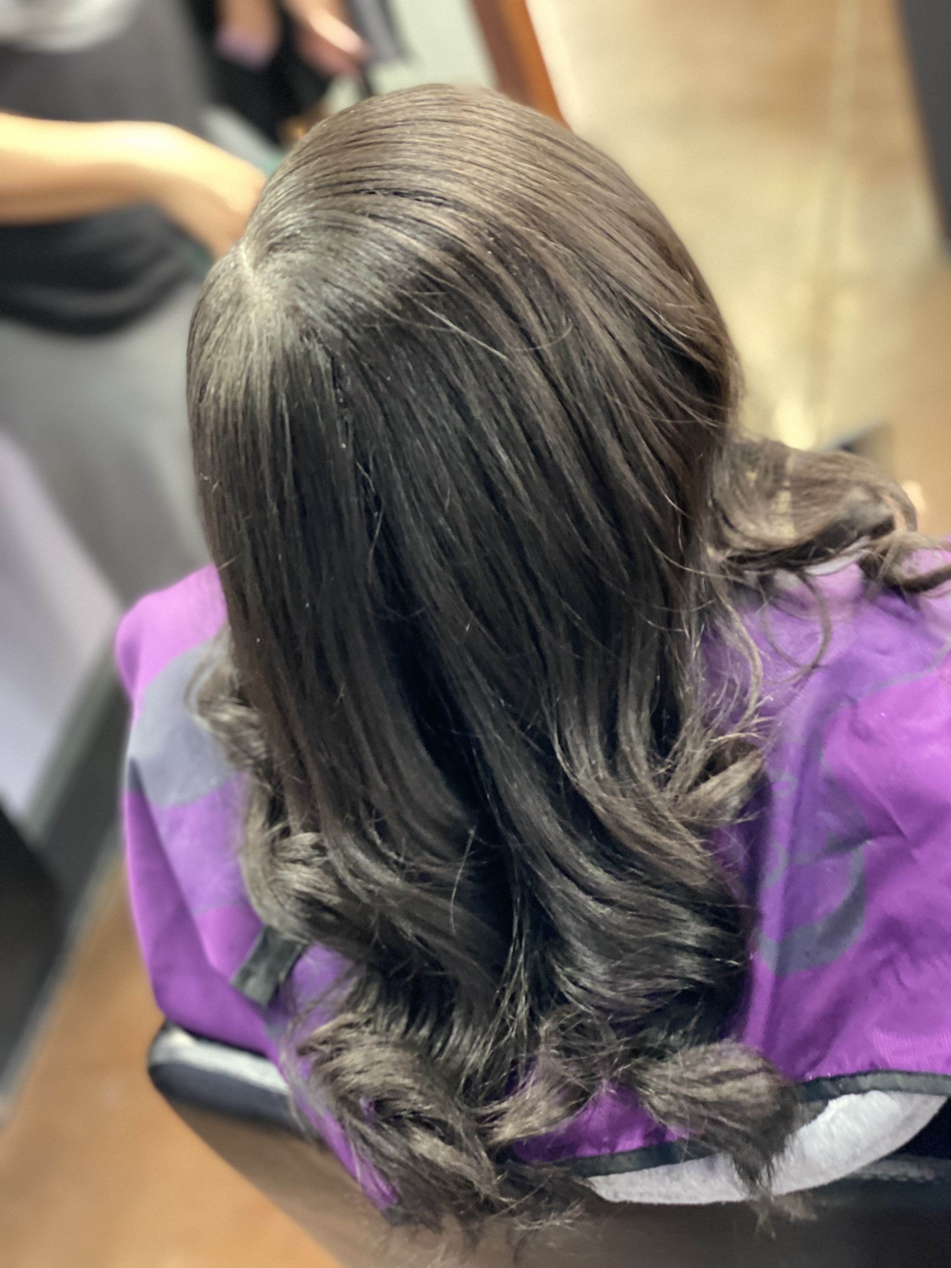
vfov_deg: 36.8
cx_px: 476
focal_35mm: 52
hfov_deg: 28.0
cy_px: 634
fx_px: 1905
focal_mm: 6
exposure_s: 1/17
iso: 400
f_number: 2
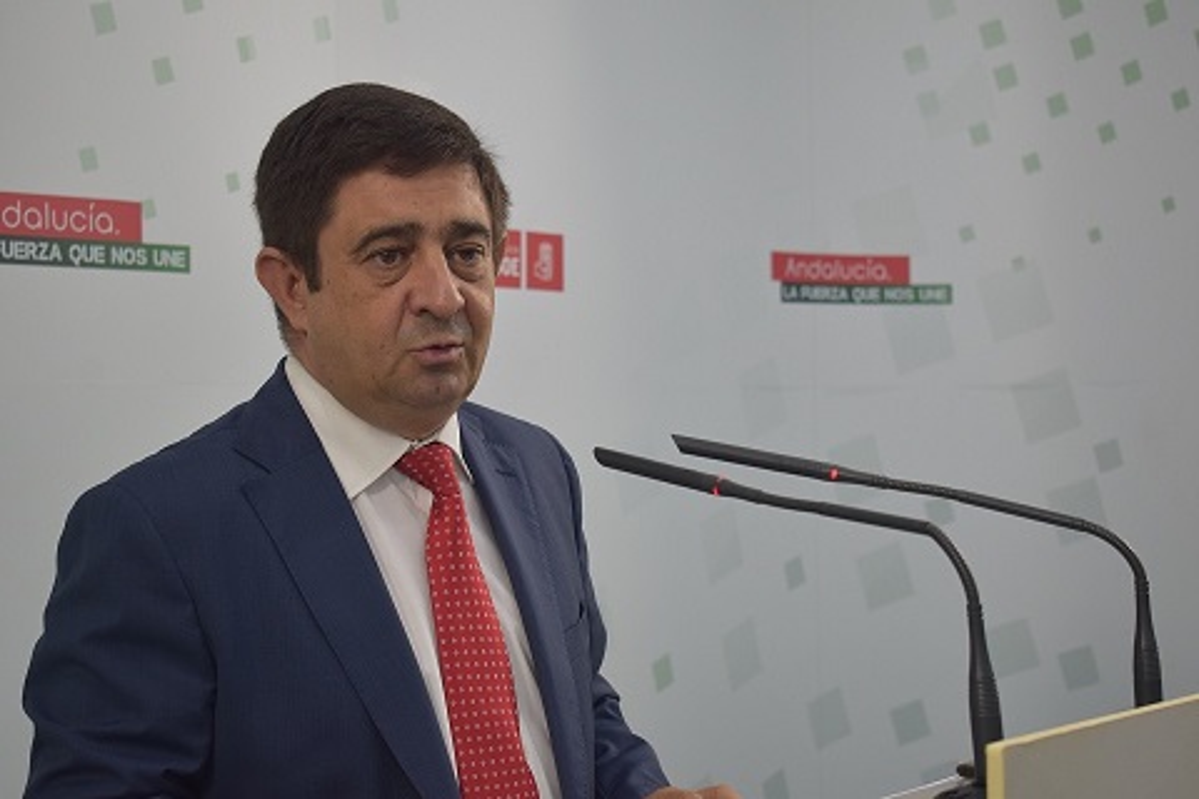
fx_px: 2298
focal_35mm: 69
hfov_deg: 29.2
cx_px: 600
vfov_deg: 19.7
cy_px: 400
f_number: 5.3
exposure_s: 1/60
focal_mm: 46
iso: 560
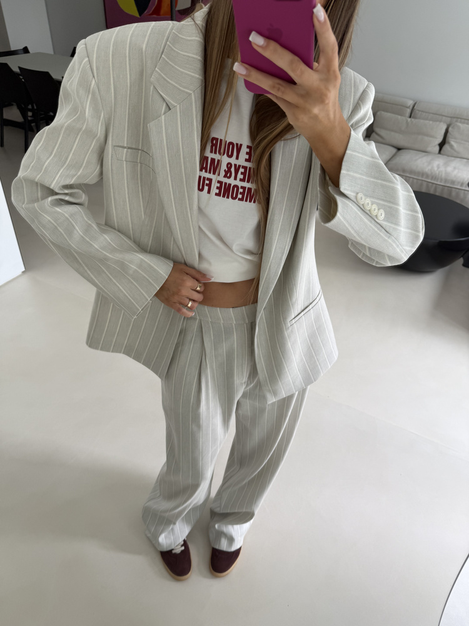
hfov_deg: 56.8
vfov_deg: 71.6
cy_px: 313
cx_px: 234
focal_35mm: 24
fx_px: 434
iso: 64
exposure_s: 1/121
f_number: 1.78
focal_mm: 6.76
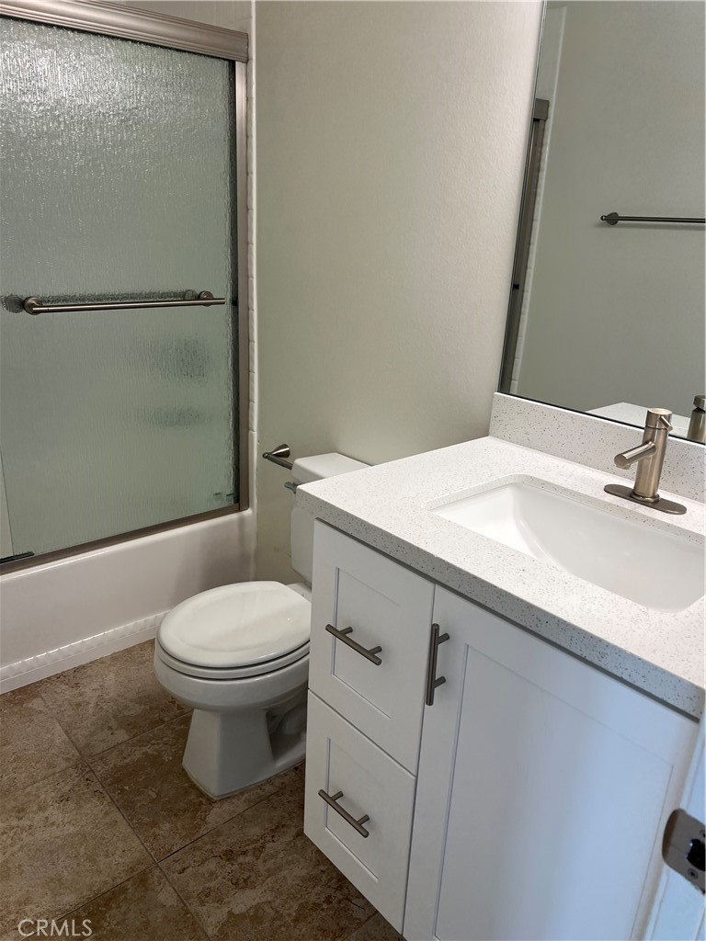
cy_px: 470
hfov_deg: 53.1
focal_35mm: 26
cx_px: 353
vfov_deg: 67.3
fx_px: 707
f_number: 1.5
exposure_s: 1/120
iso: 50
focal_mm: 5.7
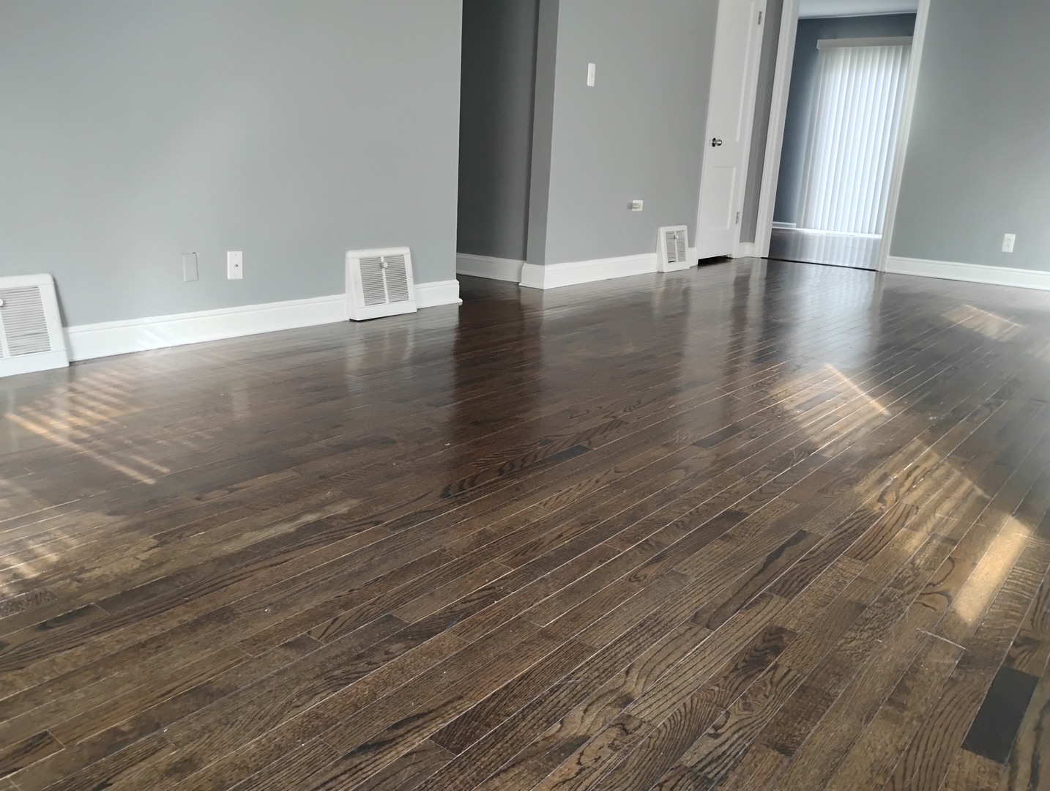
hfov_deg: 63.4
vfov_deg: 49.9
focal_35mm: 28
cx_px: 525
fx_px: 851
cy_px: 396
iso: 838
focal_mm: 4.26
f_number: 1.8
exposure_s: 1/30
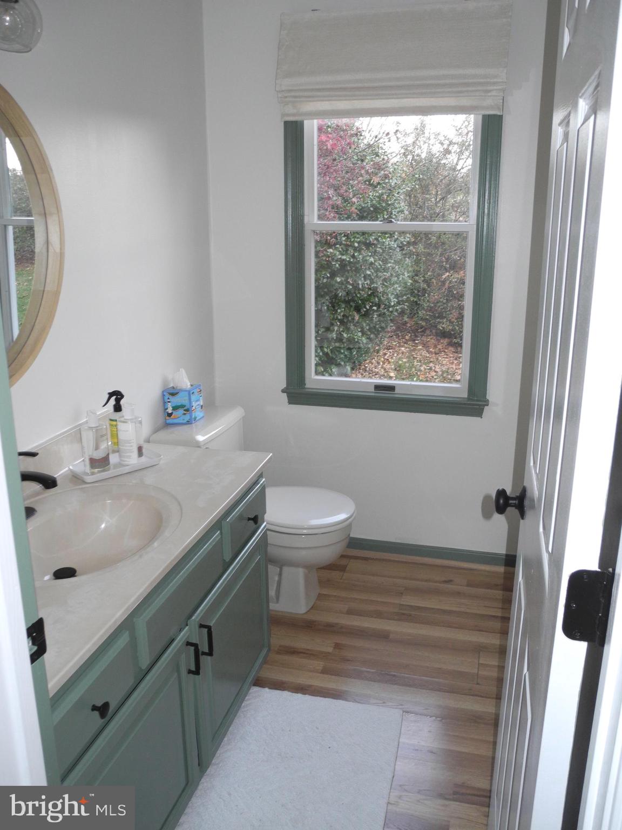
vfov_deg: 63.4
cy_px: 415
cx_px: 311
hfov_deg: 49.7
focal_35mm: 28
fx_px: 671
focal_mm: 6
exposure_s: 1/34.4
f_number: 2.8
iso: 200
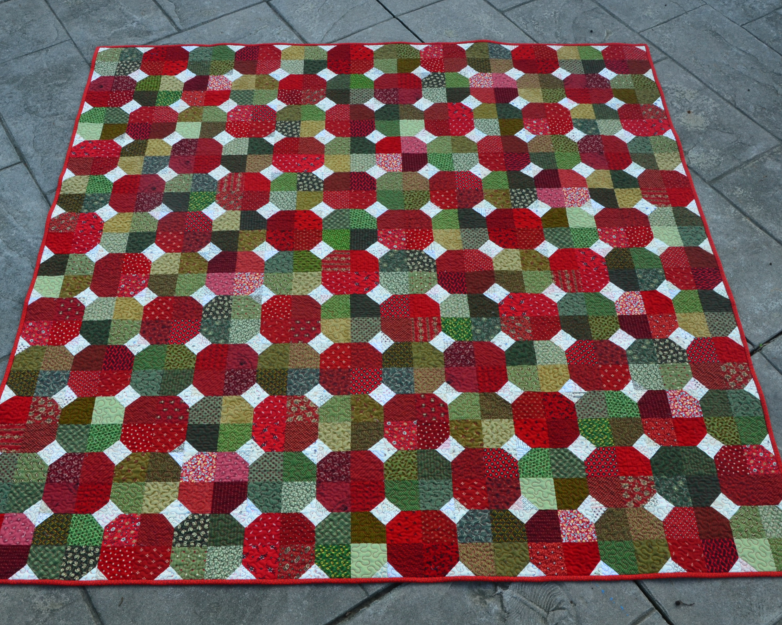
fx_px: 880
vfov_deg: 39.2
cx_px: 370
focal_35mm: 38
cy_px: 312
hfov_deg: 47.9
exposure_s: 1/50
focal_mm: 22
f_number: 10
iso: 400
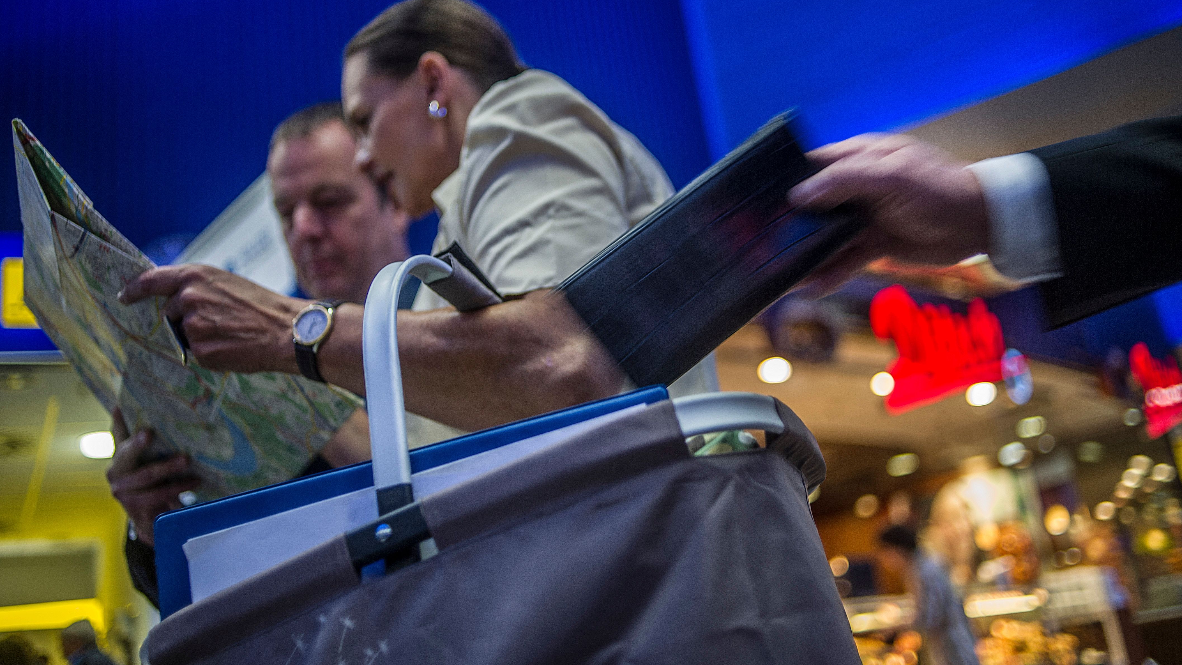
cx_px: 591
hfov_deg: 54.0
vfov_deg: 32.0
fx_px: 1160
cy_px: 300
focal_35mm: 37
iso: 400
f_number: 2
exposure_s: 1/100
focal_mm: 35
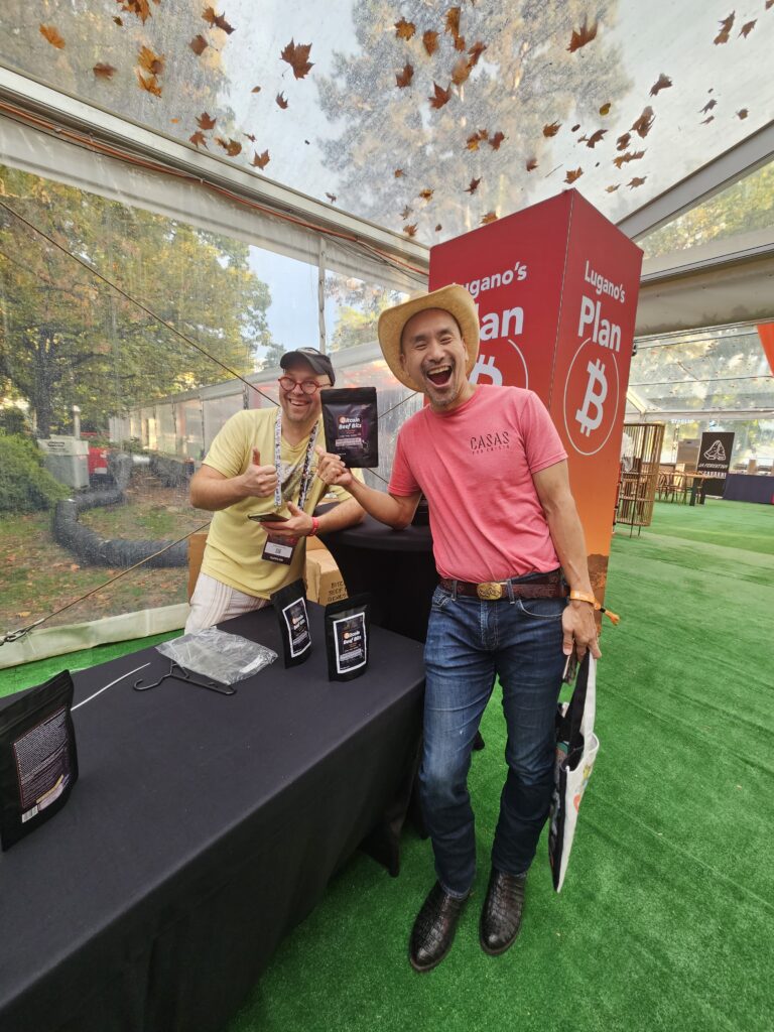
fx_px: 388
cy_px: 516
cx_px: 387
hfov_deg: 89.9
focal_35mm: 13
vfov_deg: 106.2
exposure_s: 1/100
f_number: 2.2
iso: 80
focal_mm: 2.2
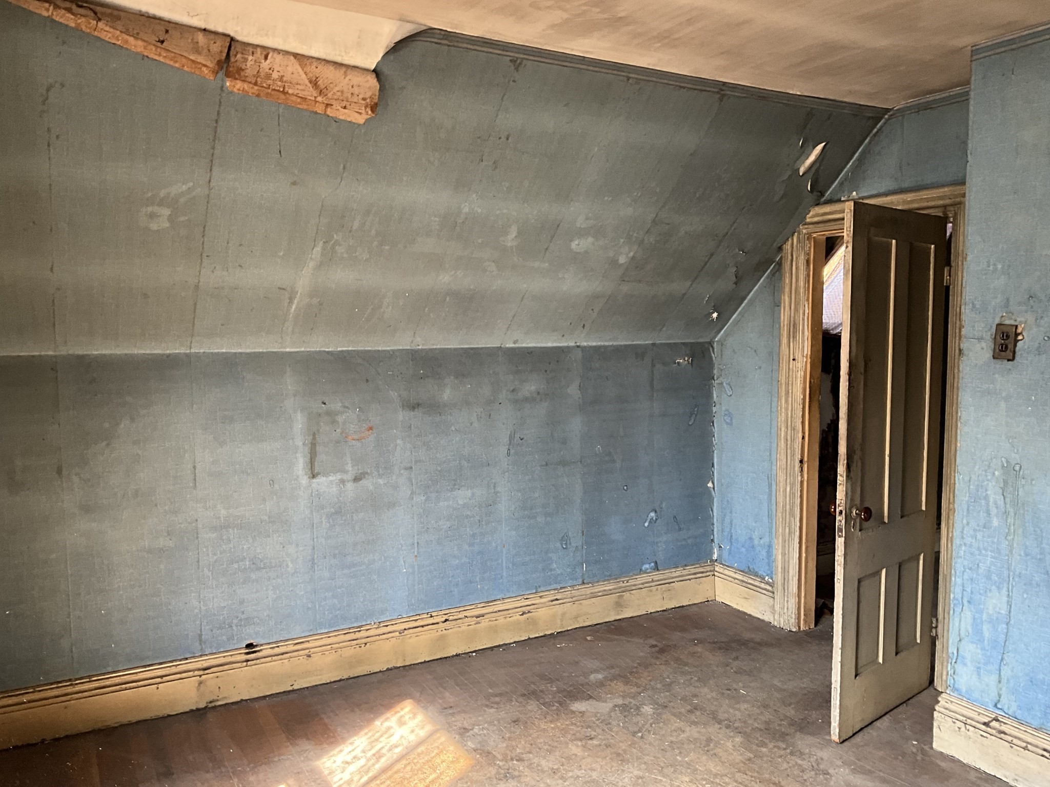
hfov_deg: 61.7
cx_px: 525
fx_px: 880
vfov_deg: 48.2
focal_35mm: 29
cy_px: 394
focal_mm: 3
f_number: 1.8
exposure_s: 1/60
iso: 64
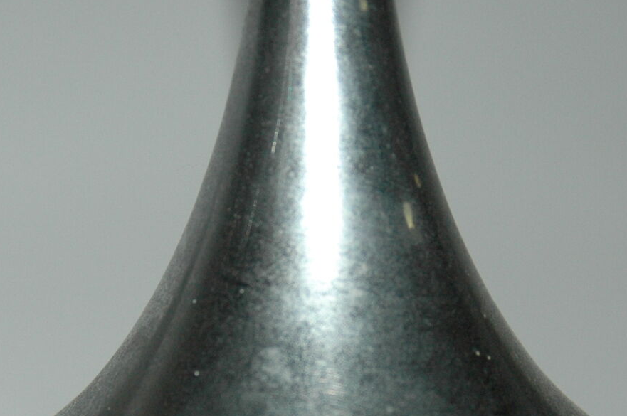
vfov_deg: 11.3
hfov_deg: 17.3
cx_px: 298
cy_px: 516
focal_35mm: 118
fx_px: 2057
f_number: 3.5
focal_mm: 31
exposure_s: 1/60
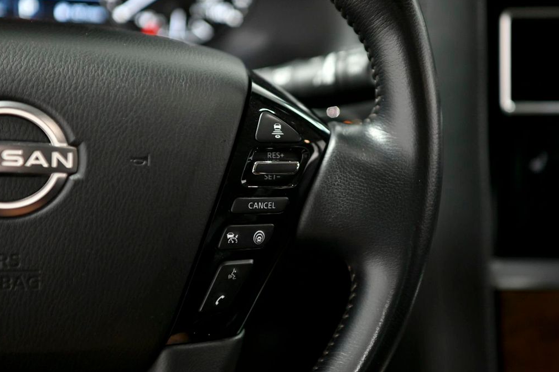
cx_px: 277
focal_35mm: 71
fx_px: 1102
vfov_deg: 19.2
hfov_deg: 28.5
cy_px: 187
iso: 2500
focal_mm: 70
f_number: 3.5
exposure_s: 1/160
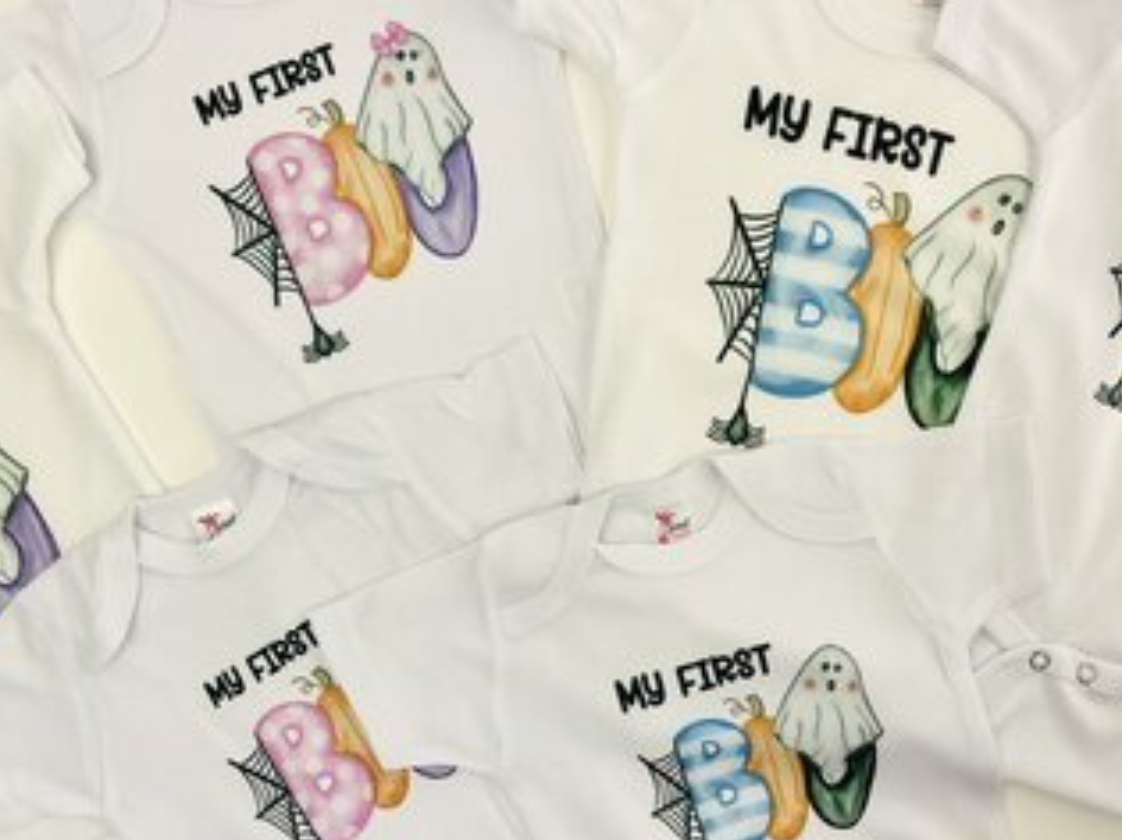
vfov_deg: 42.8
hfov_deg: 55.3
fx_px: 1069
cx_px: 506
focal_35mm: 33
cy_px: 356
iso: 32
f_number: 1.6
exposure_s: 1/332
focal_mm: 4.2
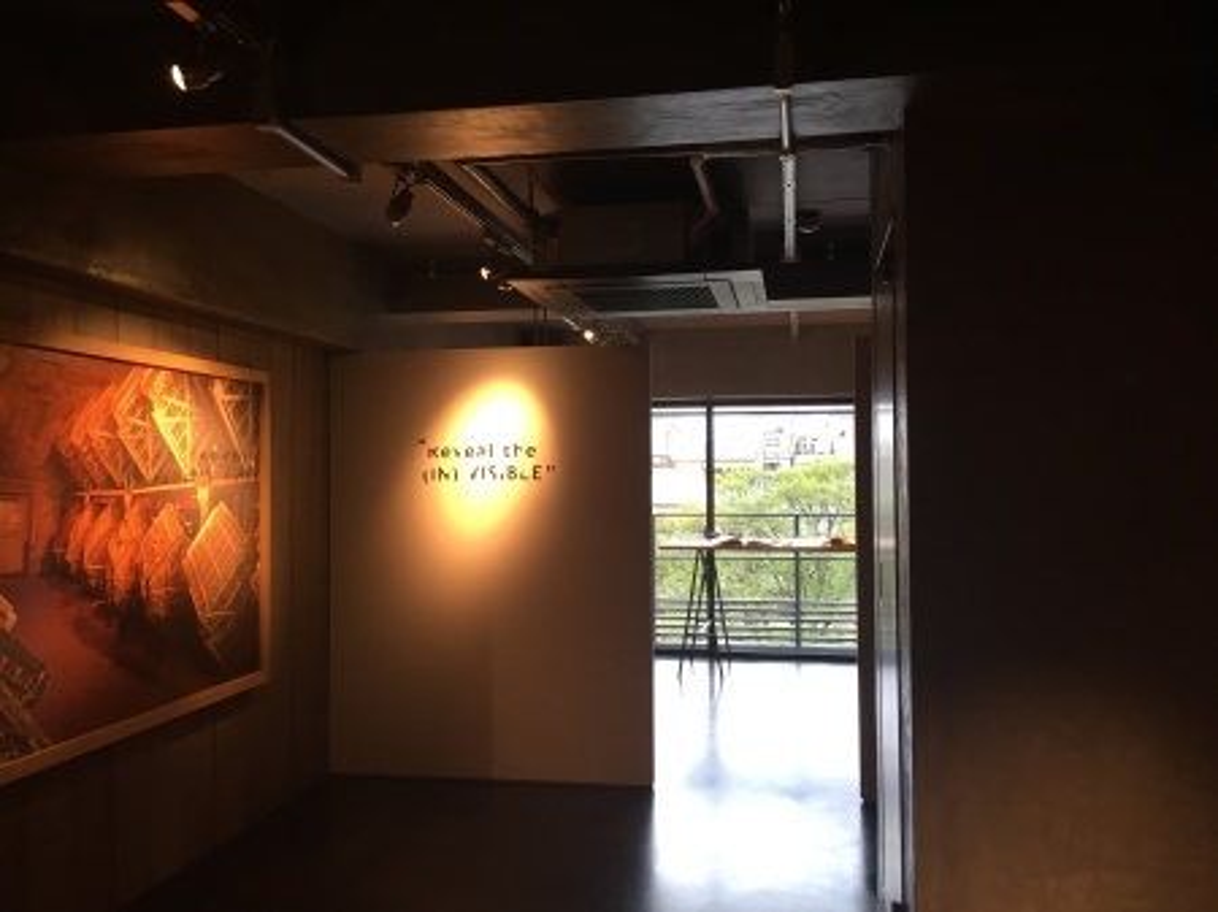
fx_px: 1020
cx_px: 609
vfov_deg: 48.2
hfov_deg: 61.7
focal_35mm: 29
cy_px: 456
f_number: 2.2
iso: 64
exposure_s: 1/30
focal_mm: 4.15
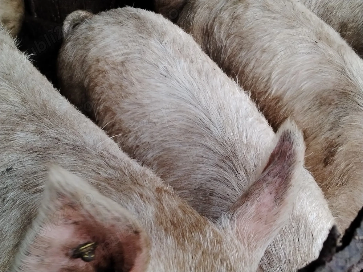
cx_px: 182
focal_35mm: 54
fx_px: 566
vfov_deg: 27.0
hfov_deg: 35.5
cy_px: 136
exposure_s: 1/100
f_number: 1.8
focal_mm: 4.25
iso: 166
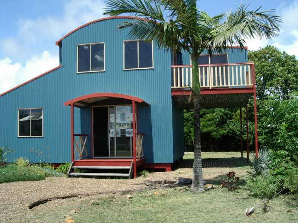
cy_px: 112
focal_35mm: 38
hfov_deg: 49.0
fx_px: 327
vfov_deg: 37.7
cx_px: 149
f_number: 4.8
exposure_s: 1/320
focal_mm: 5.8
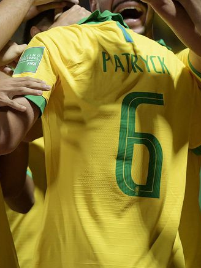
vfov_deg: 4.1
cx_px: 37
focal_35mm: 489
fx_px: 3784
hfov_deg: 3.0
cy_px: 105
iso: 2500
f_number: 2.8
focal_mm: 195
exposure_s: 1/1000
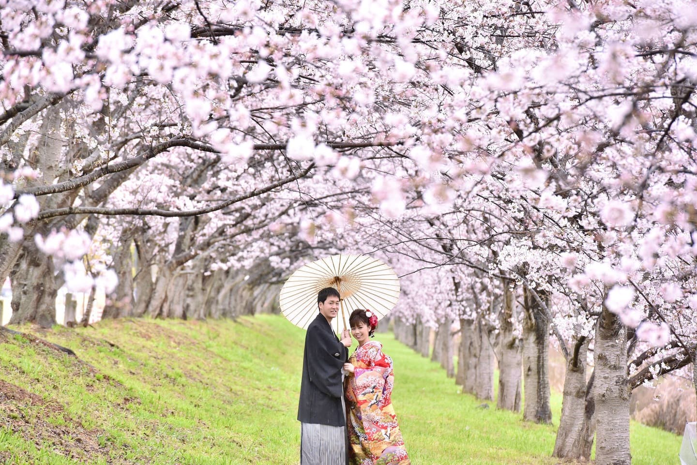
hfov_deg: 10.3
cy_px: 232
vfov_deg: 6.9
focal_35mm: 200
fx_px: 3873
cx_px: 348
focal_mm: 200
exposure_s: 1/320
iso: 2000
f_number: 8
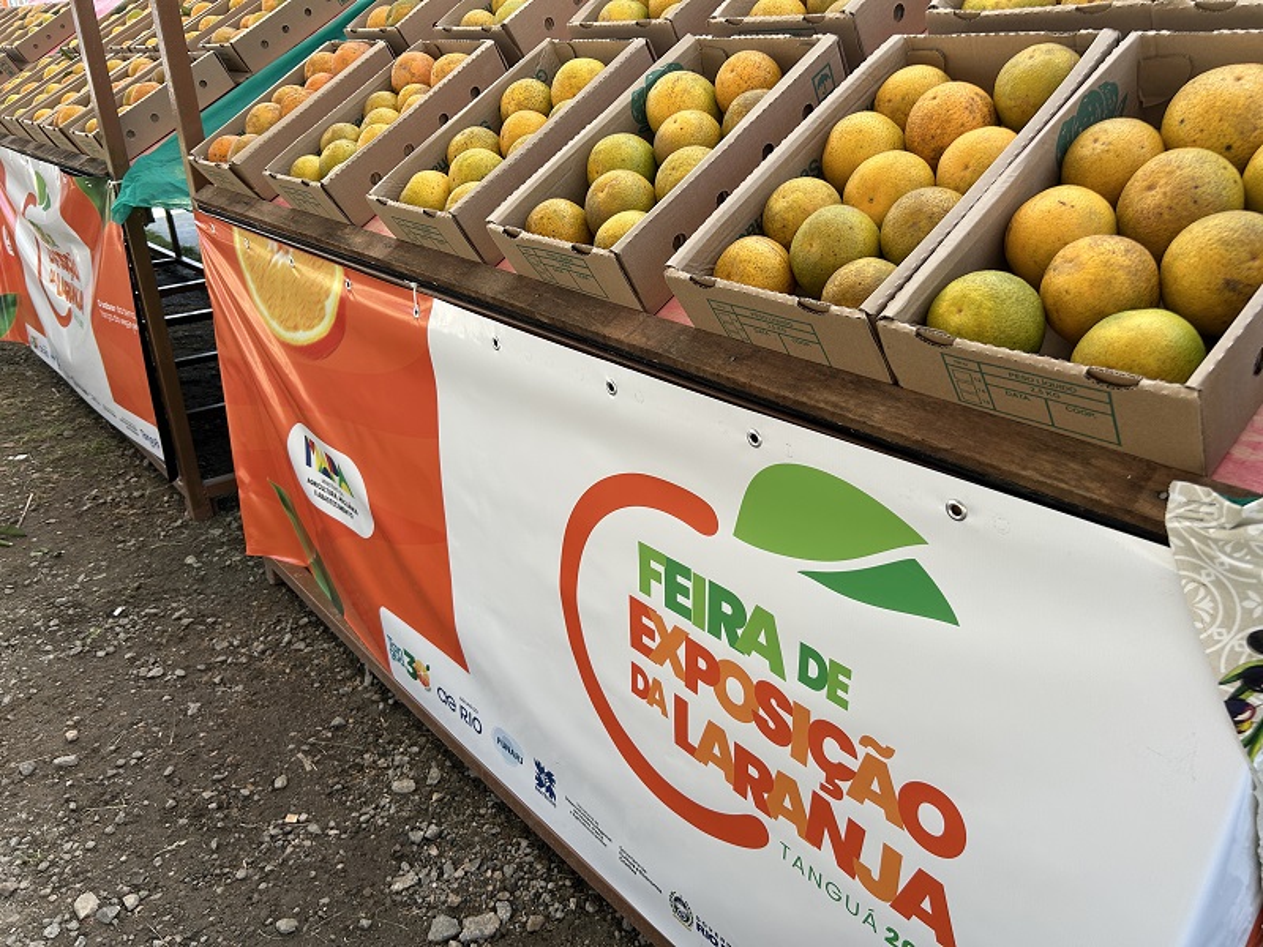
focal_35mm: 26
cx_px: 632
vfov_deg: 53.1
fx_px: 949
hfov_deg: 67.3
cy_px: 474
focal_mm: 5.7
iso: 50
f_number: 1.5
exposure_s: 1/544
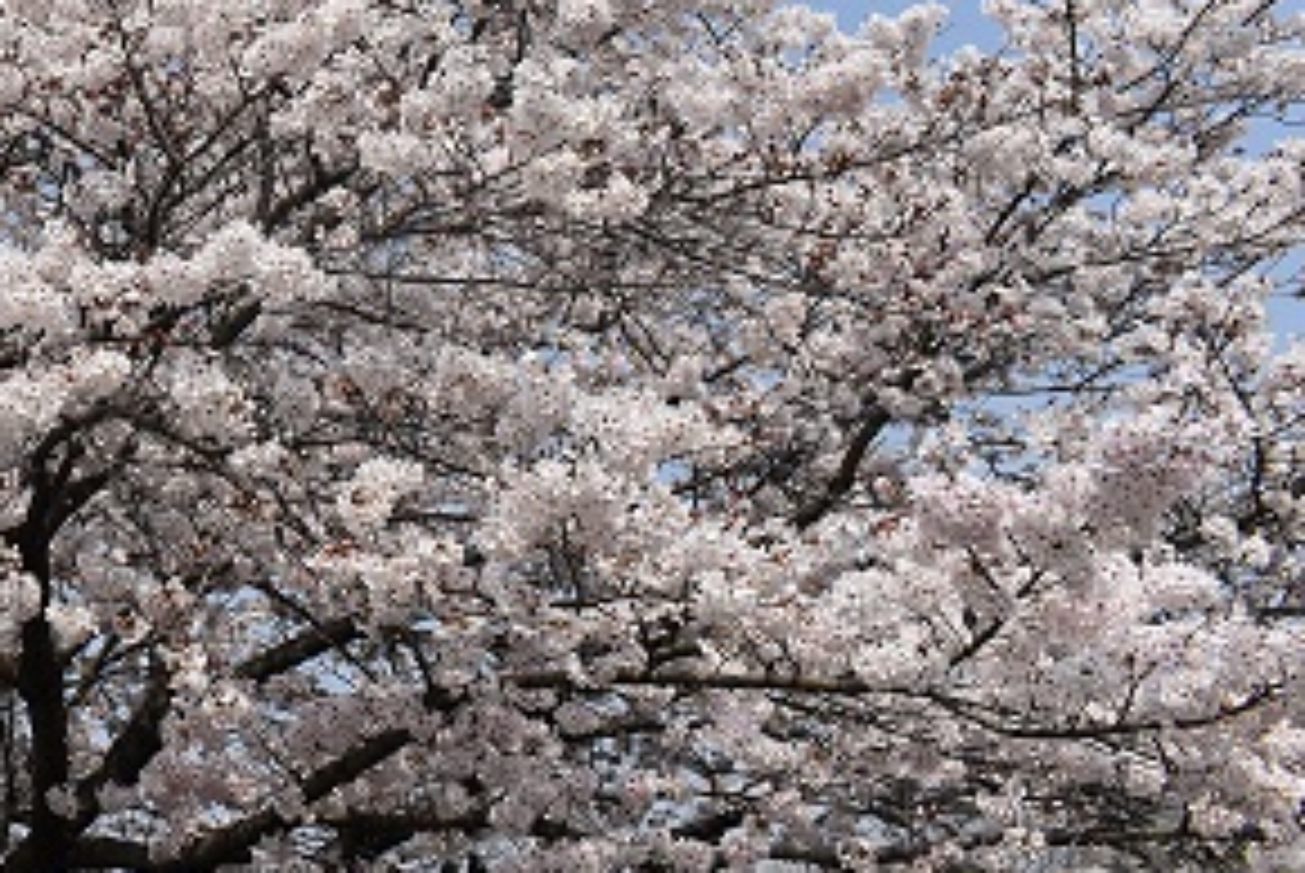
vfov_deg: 21.8
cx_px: -27
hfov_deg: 29.9
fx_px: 2250
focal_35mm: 62
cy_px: 212
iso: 200
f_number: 8
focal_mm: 20
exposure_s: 1/750
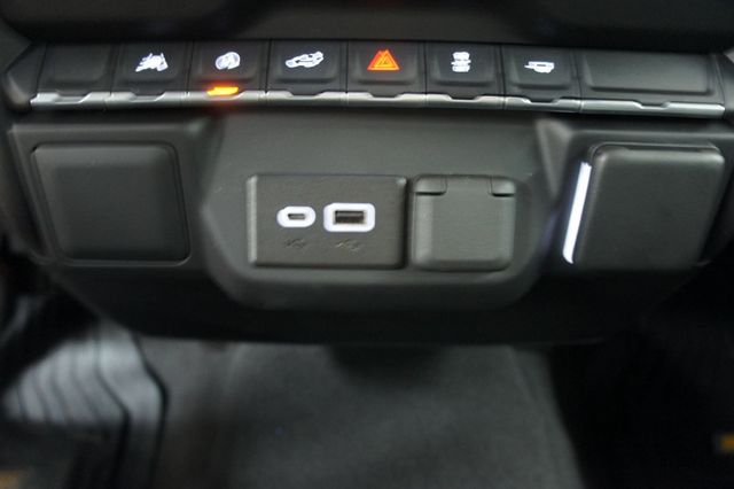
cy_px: 244
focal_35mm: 27
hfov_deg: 67.4
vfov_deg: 47.9
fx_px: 550
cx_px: 367
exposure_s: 1/4
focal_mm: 18
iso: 1600
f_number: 3.5
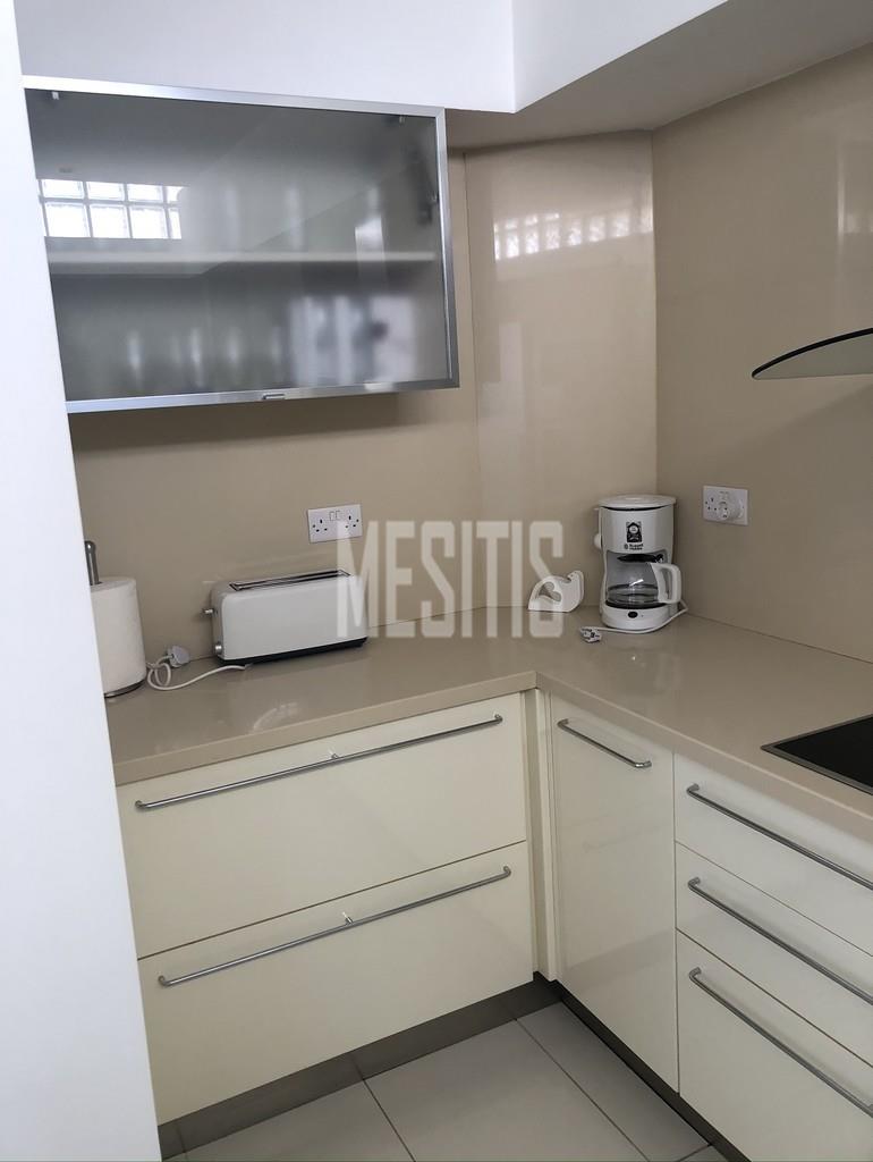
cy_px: 581
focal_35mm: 28
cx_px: 436
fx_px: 940
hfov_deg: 49.8
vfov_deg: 63.4
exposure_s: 1/33
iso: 40
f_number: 1.8
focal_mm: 3.99
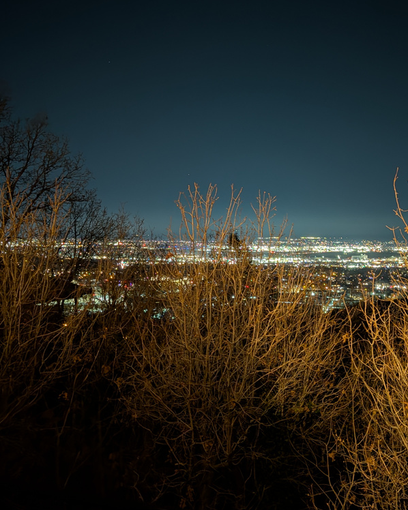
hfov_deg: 45.3
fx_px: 483
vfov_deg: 55.7
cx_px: 260
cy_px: 250
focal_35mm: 32
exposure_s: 1/9.95
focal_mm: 6.9
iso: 1294
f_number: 1.68
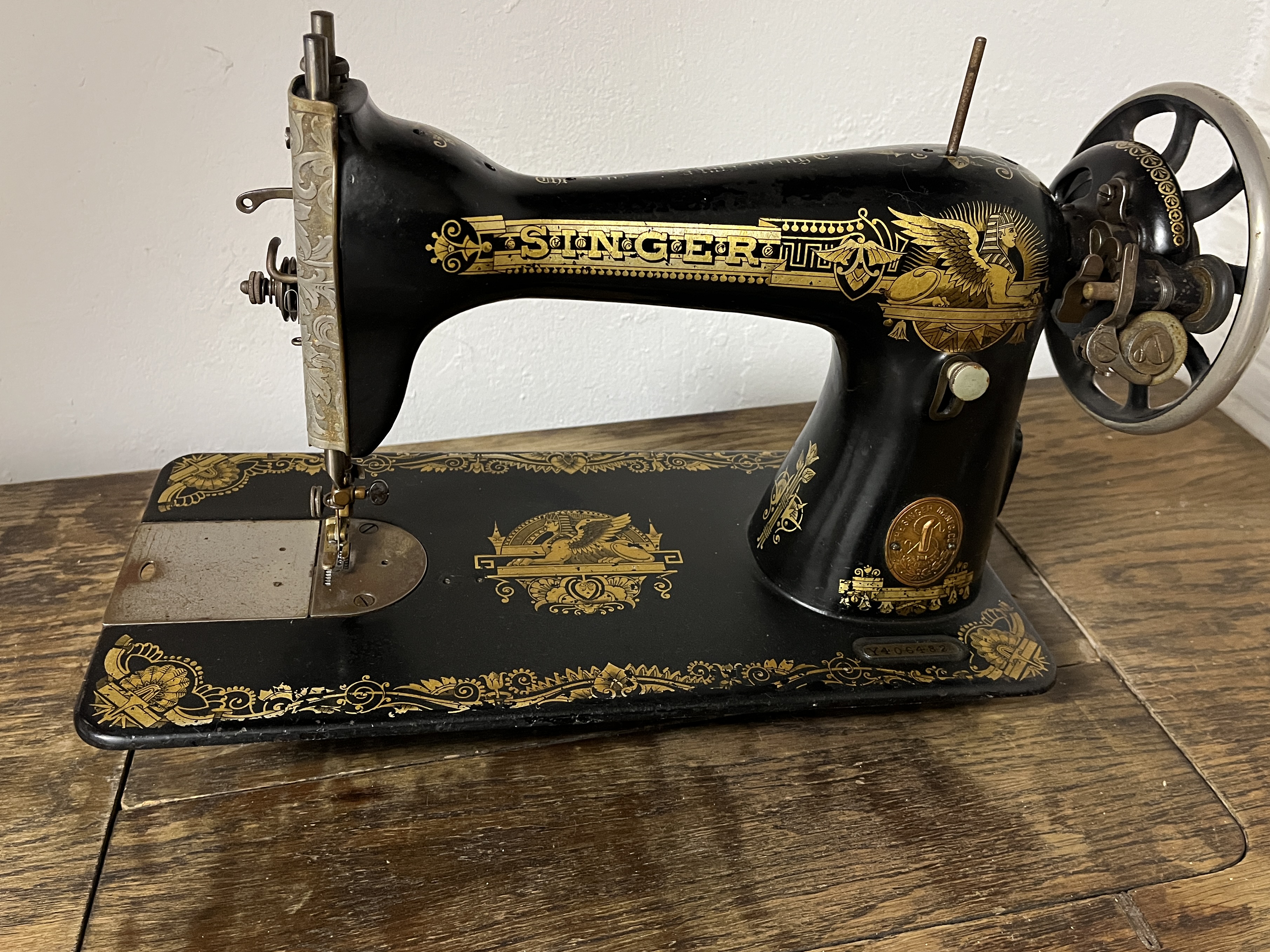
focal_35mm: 29
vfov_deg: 48.2
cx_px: 669
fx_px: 1064
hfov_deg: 61.6
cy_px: 432
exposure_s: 1/50
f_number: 1.6
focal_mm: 5.1
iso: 400
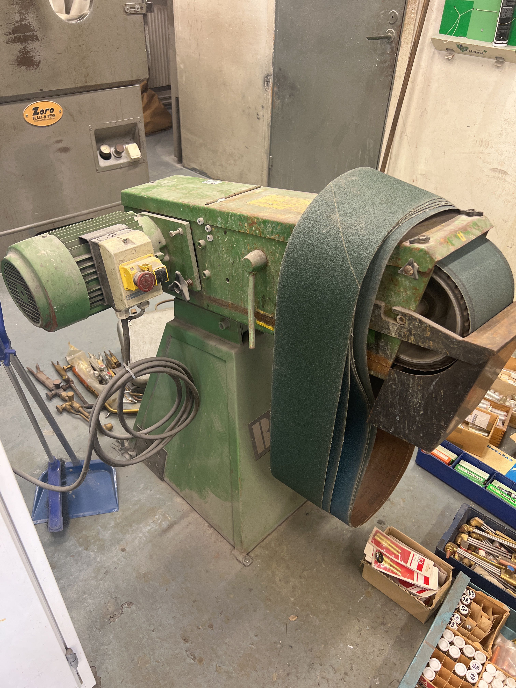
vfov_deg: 67.3
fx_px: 517
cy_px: 344
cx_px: 258
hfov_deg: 53.1
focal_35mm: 26
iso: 100
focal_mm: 5.7
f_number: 1.5
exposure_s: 1/50
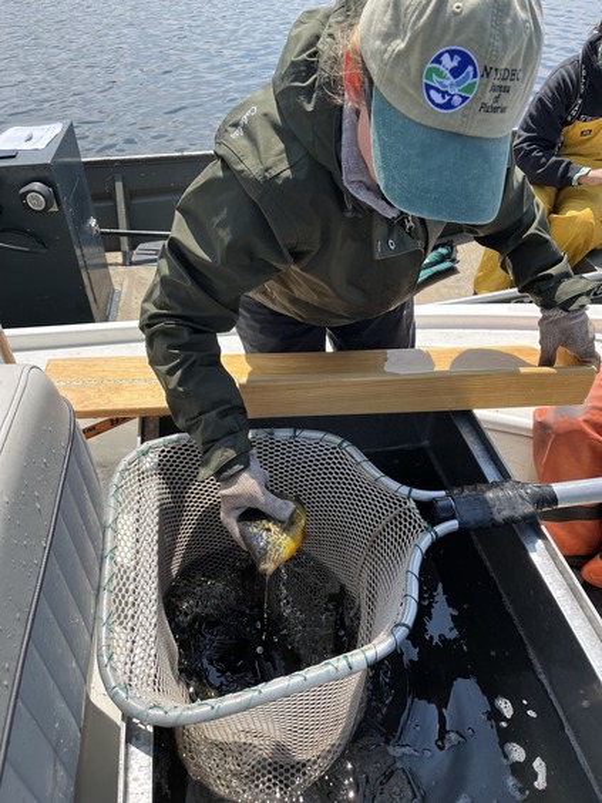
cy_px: 402
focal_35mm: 26
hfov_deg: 53.1
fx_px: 603
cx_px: 301
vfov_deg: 67.3
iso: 50
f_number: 1.6
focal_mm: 5.1
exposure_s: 1/1721
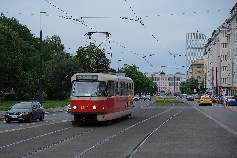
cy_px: 79
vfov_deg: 16.5
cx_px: 118
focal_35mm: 83
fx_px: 546
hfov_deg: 24.5
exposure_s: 1/500
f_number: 5
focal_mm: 55
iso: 400
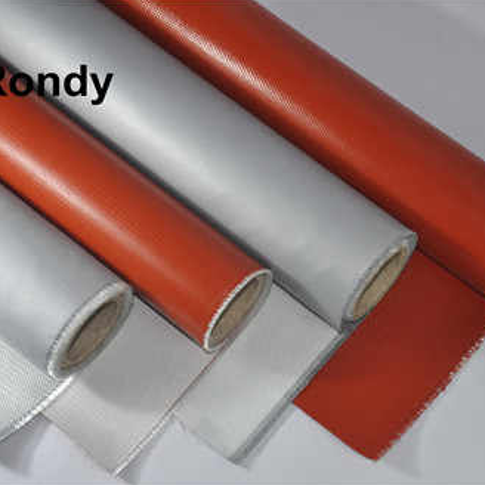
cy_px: 241
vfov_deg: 17.9
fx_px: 1538
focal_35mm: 97
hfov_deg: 17.9
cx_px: 238
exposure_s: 1/80
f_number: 5
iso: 250
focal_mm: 50
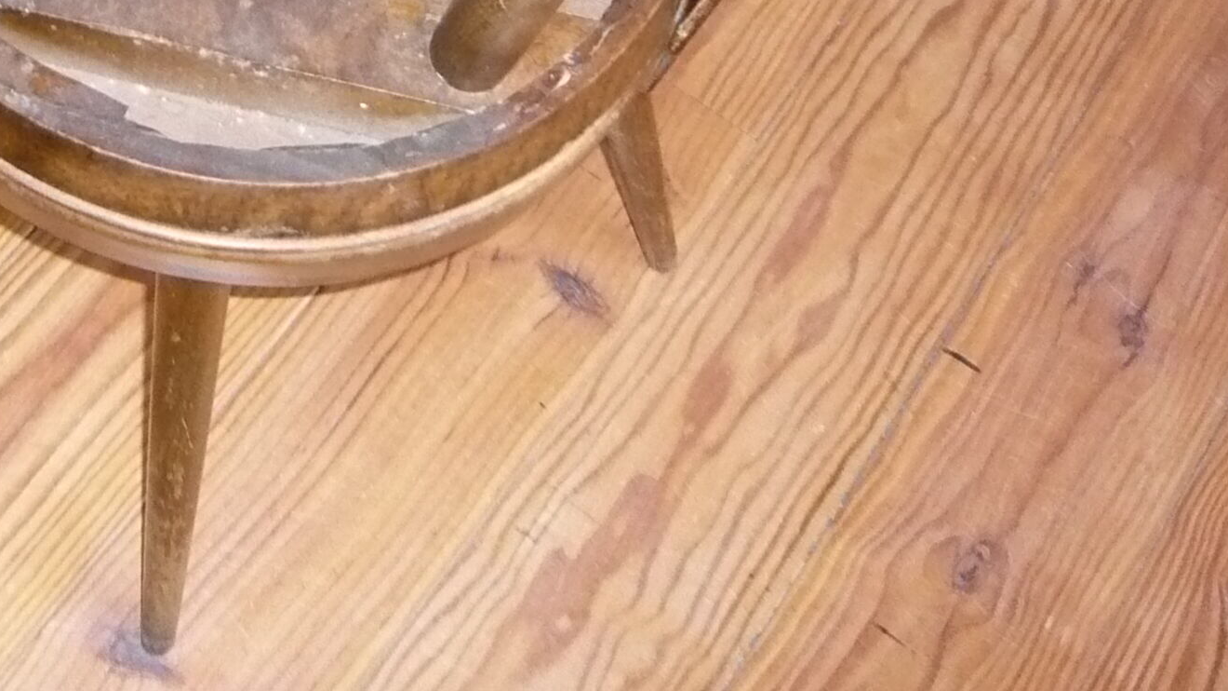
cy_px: -315
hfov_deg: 28.7
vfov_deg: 15.7
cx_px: 136
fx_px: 2312
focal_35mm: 71
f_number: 2.8
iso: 320
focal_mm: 4.6
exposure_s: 1/30
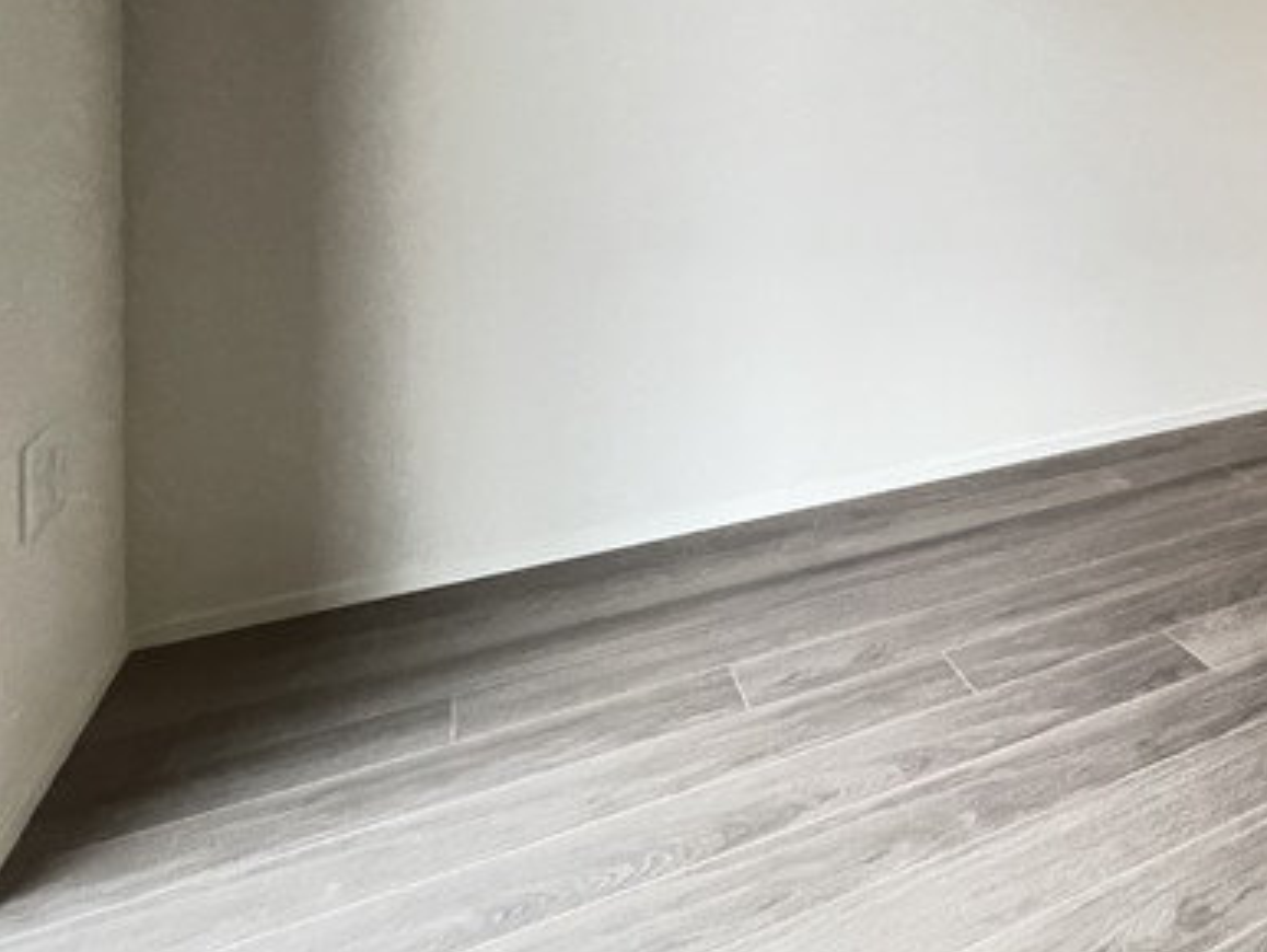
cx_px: 1205
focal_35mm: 29
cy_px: 105
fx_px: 1062
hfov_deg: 52.0
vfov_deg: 44.2
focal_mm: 1.55
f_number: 2.4
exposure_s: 1/60
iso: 1000
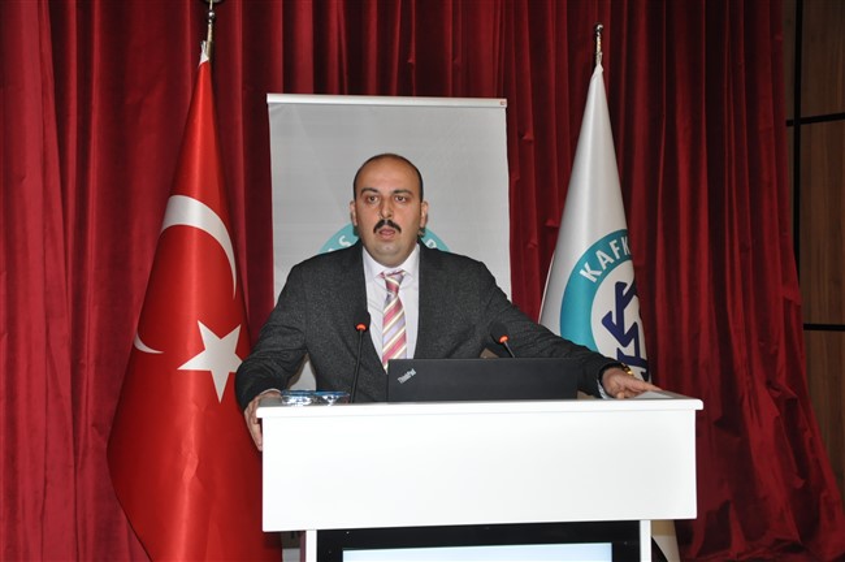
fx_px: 1126
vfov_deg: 28.0
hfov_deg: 41.2
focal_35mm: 48
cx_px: 422
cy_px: 281
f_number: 4.2
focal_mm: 32
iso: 800
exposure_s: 1/60
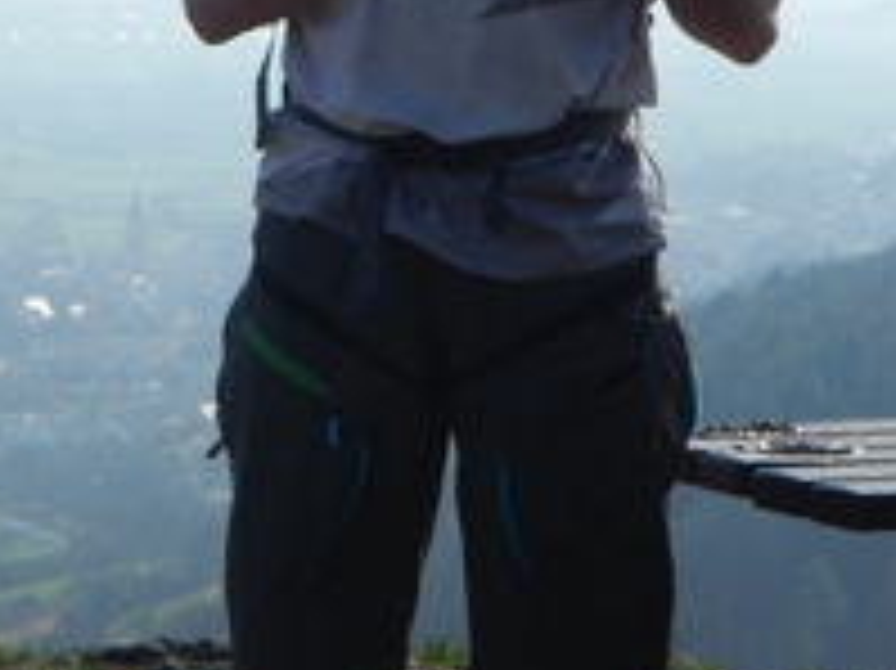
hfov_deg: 7.0
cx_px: 18
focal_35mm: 281
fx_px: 7269
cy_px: 45
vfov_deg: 5.3
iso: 125
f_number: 4.8
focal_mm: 25
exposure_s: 1/800
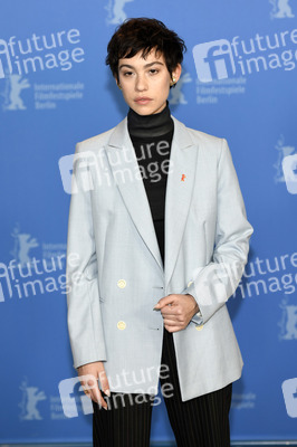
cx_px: 148
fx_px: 1140
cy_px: 224
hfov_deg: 14.8
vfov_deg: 22.2
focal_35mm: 92
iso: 800
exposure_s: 1/250
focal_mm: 92
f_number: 3.5
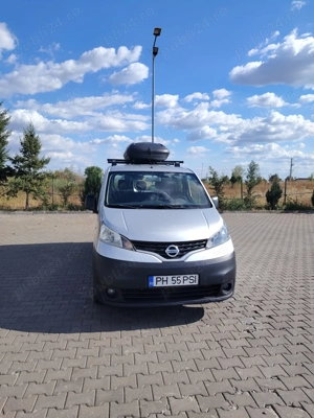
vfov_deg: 71.6
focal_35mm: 24
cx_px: 157
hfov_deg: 56.8
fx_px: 290
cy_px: 209
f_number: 1.75
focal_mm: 5.25
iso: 100
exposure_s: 1/876
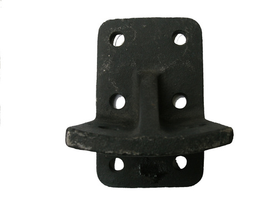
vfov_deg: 41.7
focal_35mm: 34
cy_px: 104
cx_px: 138
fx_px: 272
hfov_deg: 54.0
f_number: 4.9
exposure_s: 1/88.3
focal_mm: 5.7
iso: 50
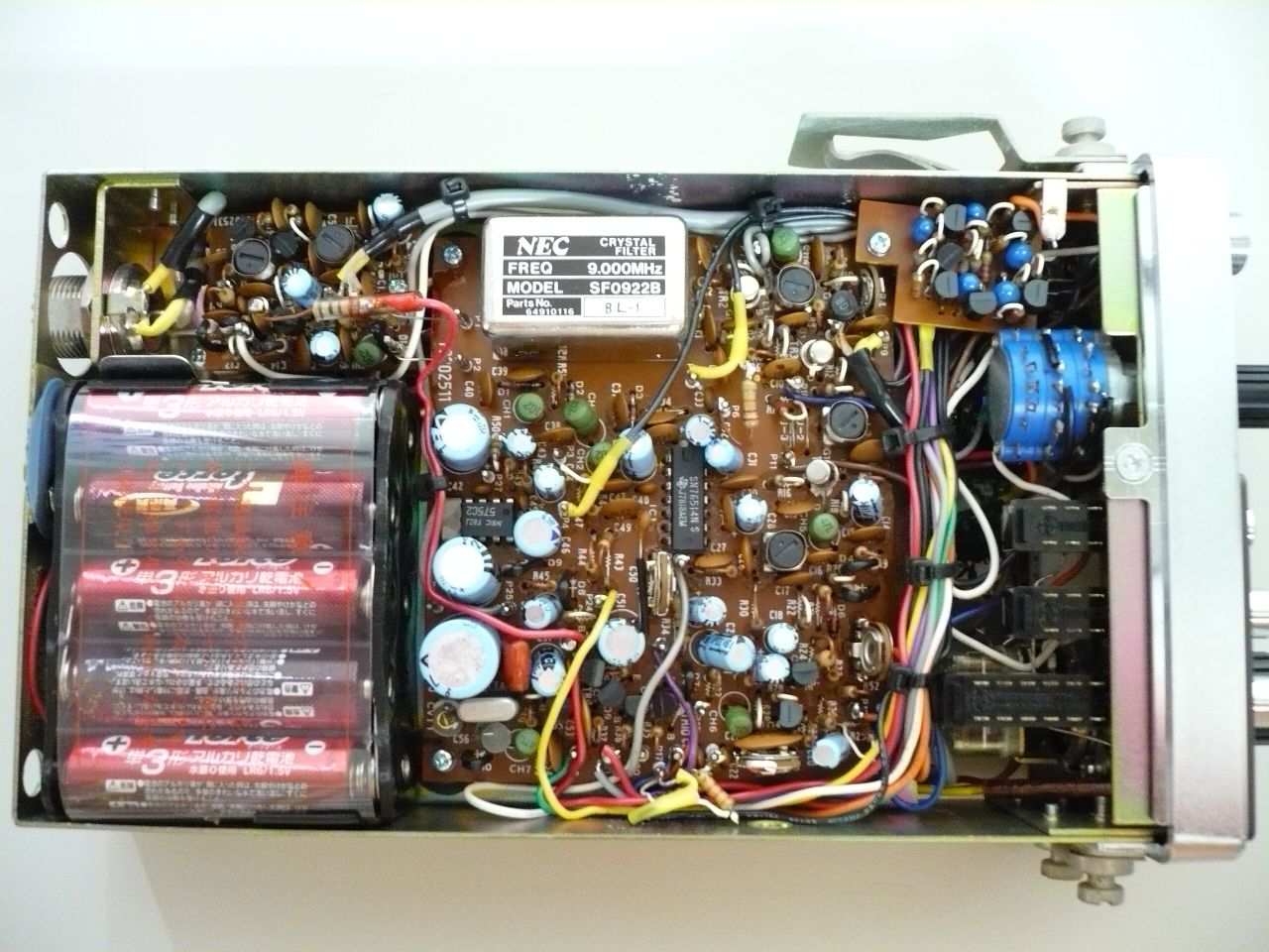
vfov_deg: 40.7
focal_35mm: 35
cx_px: 634
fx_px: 1283
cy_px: 476
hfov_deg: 52.6
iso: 320
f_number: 2.8
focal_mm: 5.8
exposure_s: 1/8
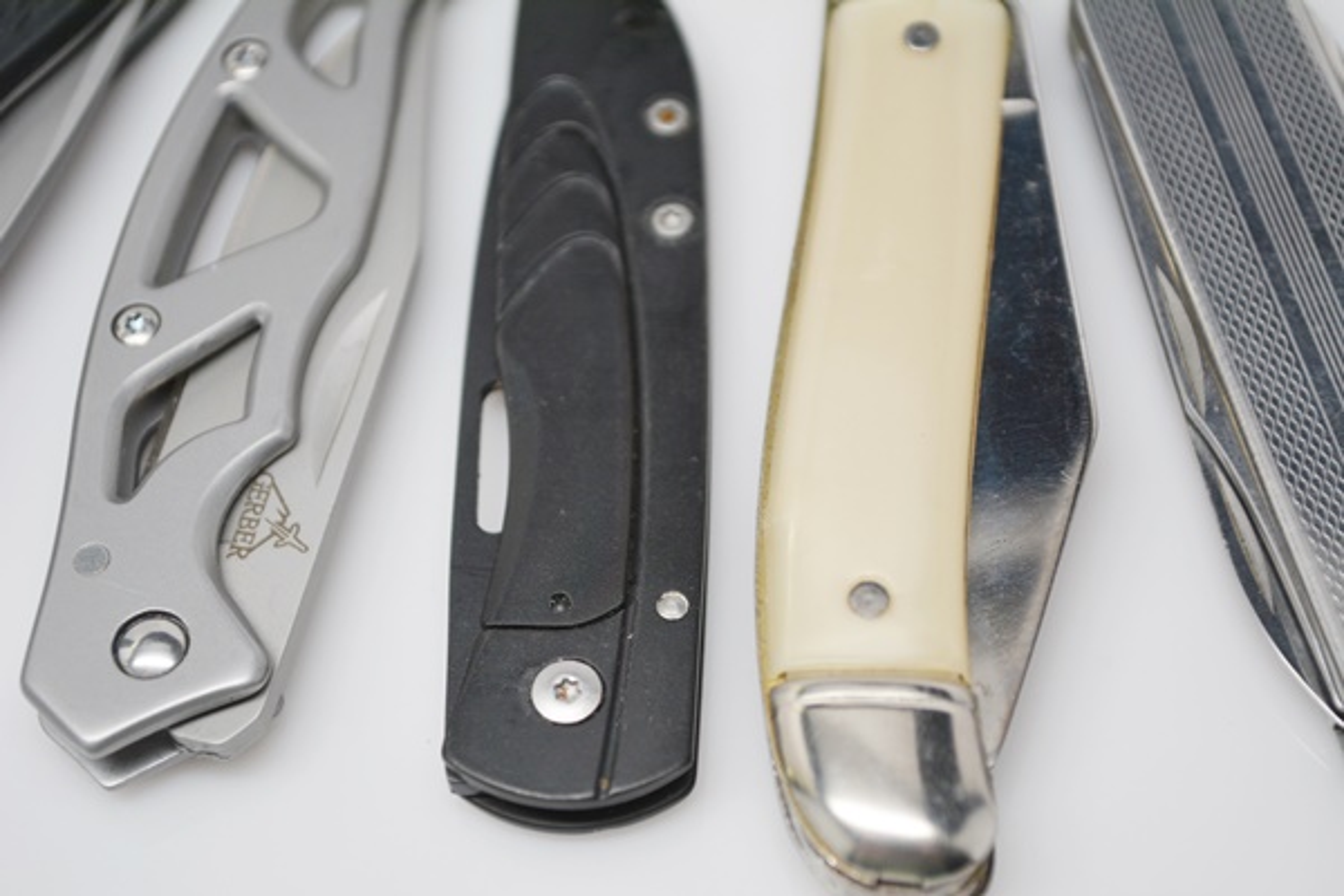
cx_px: 672
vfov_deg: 16.6
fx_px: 3080
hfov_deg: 24.6
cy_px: 448
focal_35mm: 82
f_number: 5.6
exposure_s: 1/60
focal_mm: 55
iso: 500
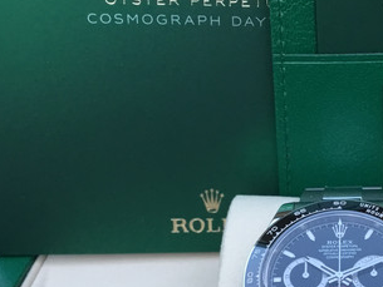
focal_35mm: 65
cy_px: 242
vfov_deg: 22.2
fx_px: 719
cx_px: 326
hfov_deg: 28.9
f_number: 2.4
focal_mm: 3.3
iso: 80
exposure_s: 1/30
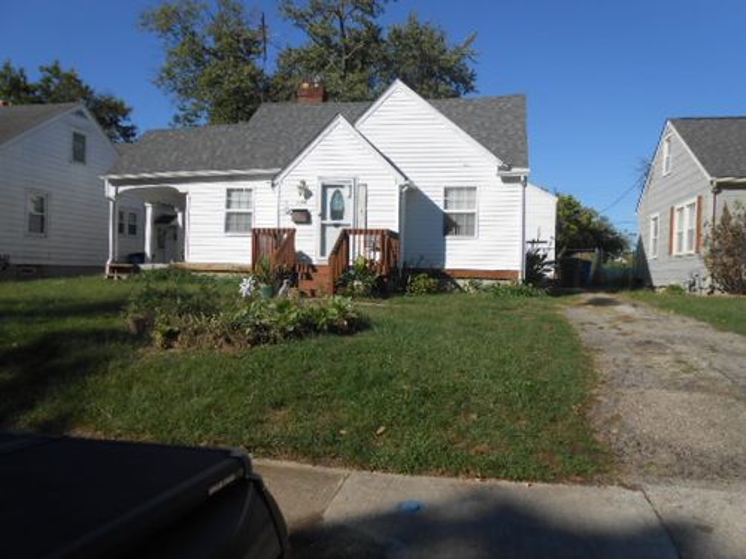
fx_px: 560
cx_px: 373
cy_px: 280
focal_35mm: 26
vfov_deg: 53.1
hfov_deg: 67.3
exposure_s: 1/1250
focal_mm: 4.6
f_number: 3.5
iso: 80
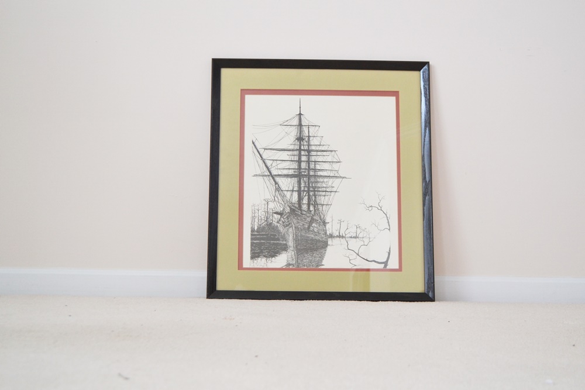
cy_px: 195
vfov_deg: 25.1
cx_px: 292
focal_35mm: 54
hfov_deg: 36.9
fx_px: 878
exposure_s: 1/60
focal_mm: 36
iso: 640
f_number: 5
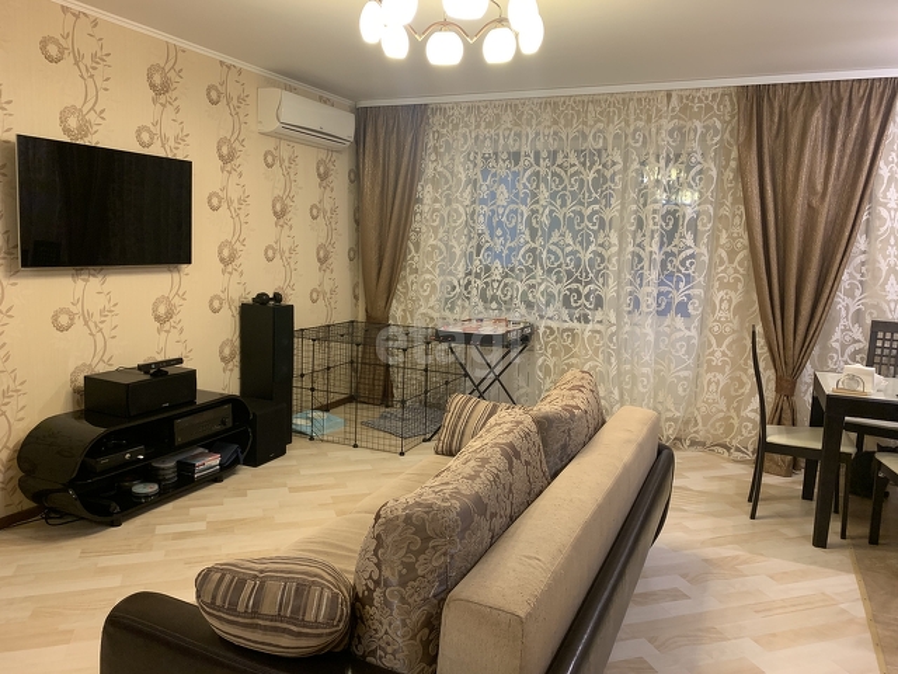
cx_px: 449
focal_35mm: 26
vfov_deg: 53.1
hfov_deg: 67.3
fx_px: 674
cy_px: 337
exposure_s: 1/50
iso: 160
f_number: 1.8
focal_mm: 4.25
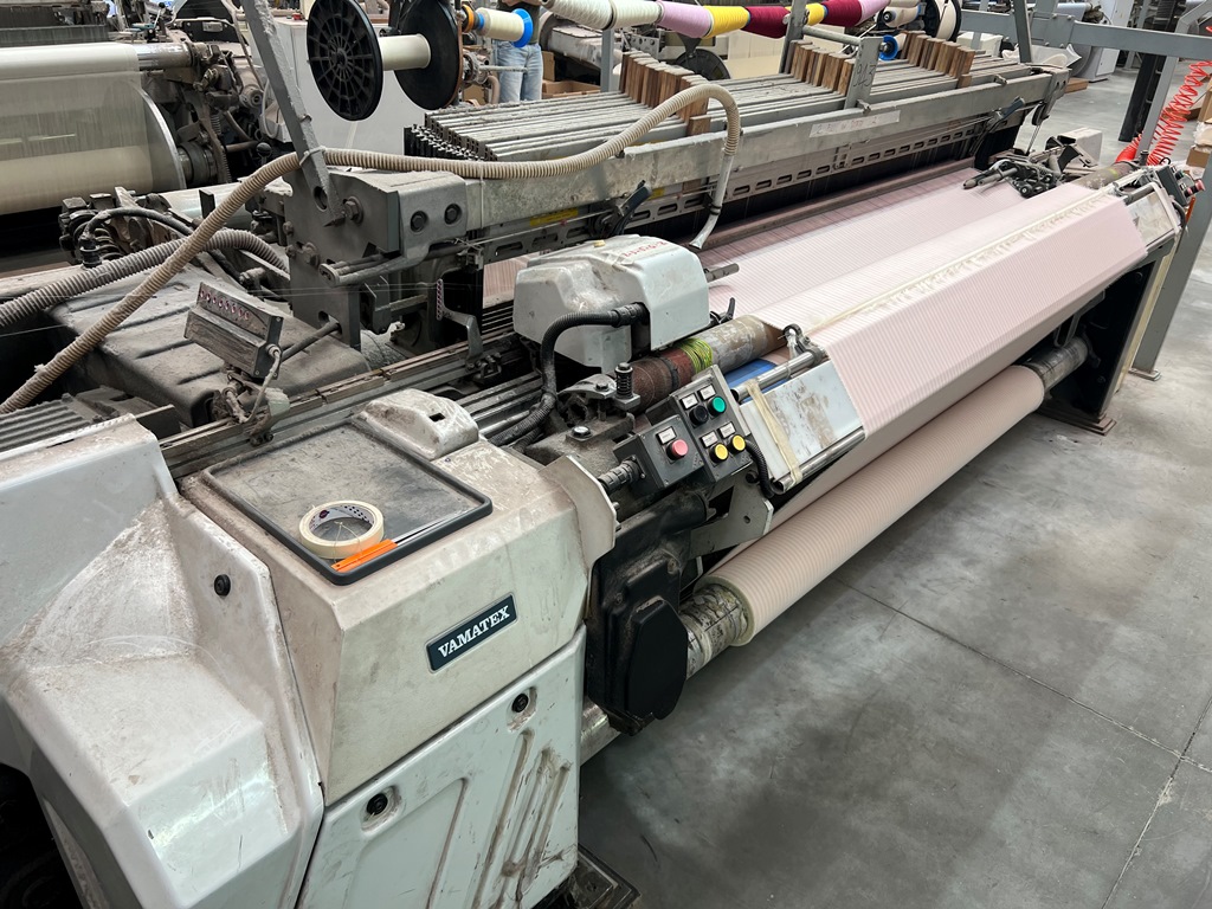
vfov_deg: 53.1
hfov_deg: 67.3
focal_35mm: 26
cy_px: 454
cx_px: 606
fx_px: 910
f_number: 1.5
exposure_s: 1/100
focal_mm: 5.7
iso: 64
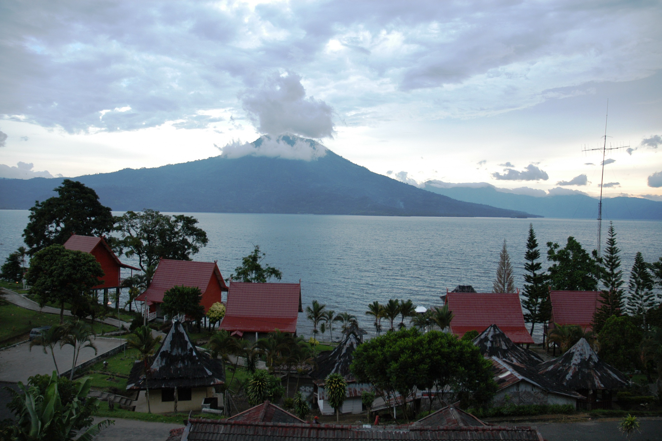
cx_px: 331
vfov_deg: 47.9
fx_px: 496
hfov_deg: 67.4
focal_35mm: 27
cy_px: 220
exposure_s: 1/320
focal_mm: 18
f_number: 4.5
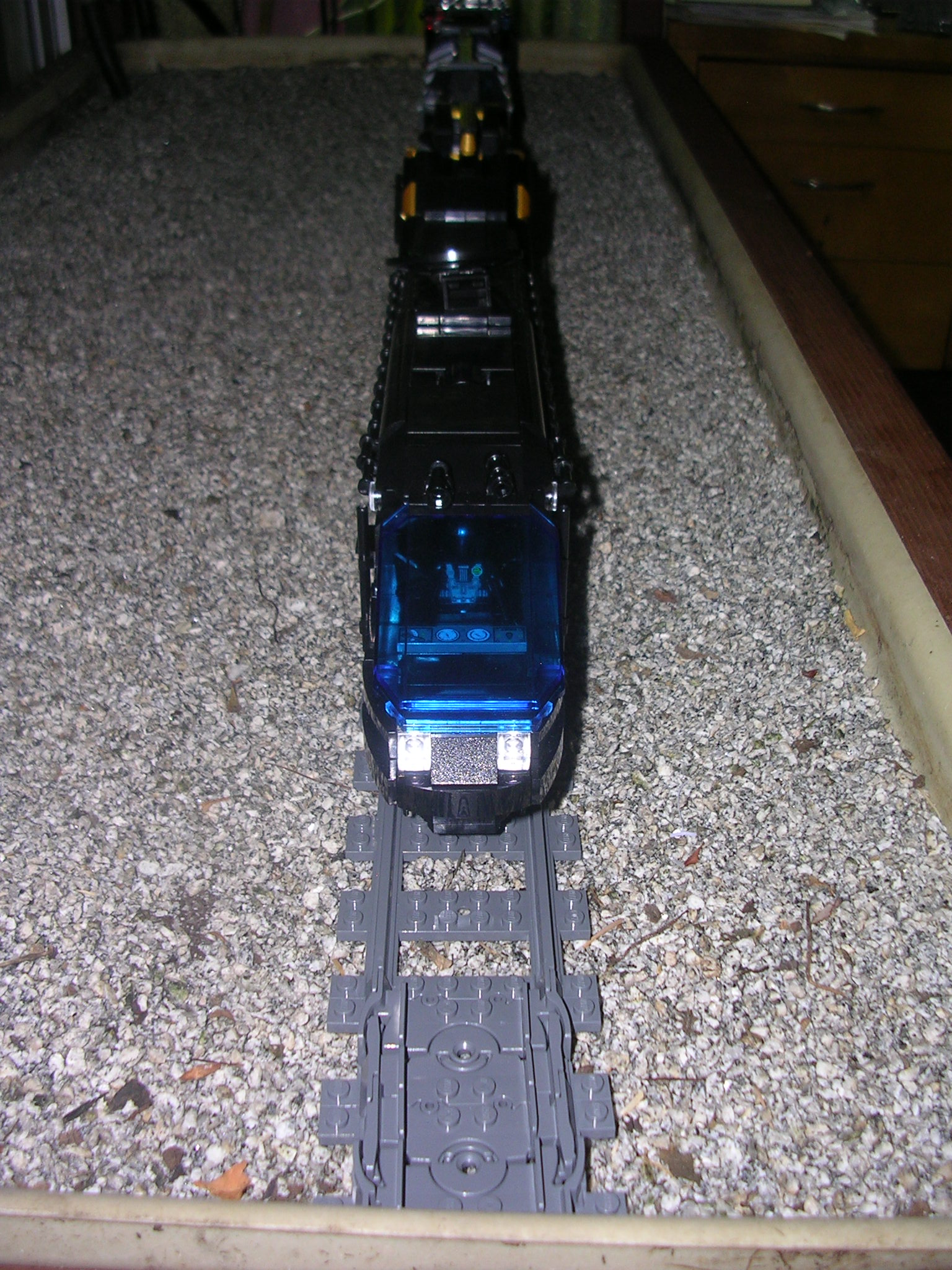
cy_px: 635
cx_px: 476
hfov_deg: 37.7
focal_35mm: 38
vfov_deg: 49.0
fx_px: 1393
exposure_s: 1/60.1
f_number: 2.8
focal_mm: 5.8
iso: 50
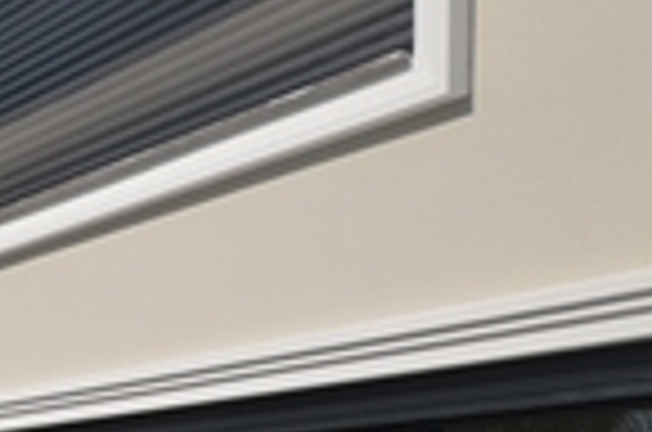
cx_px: -780
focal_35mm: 75
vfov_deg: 16.9
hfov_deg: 16.7
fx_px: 1355
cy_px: 585
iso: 100
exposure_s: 1/400
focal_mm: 10
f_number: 9
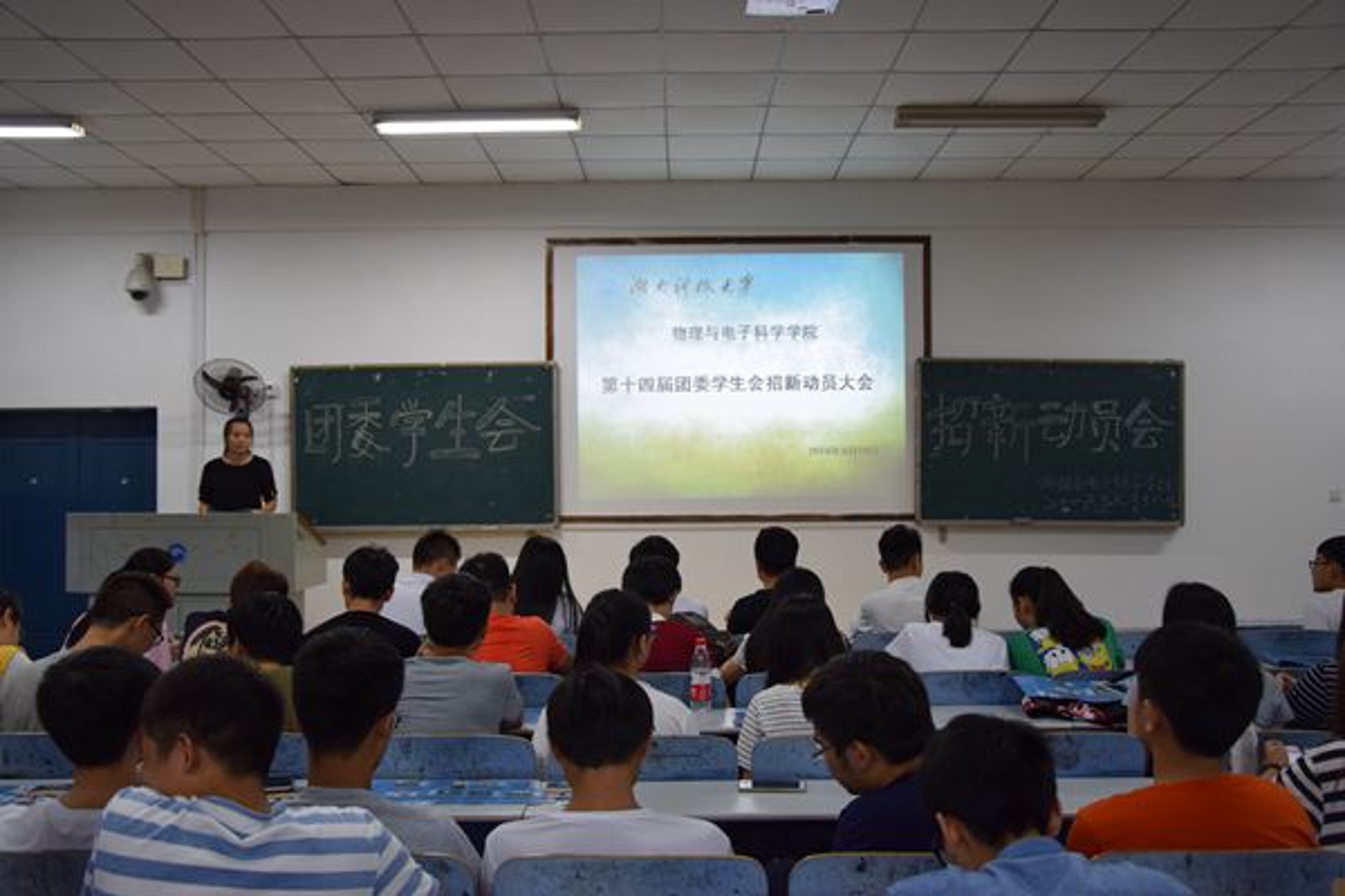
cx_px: 672
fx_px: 1177
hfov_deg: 59.5
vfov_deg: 41.7
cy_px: 448
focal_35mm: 32
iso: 800
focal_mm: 21
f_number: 4
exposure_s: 1/60
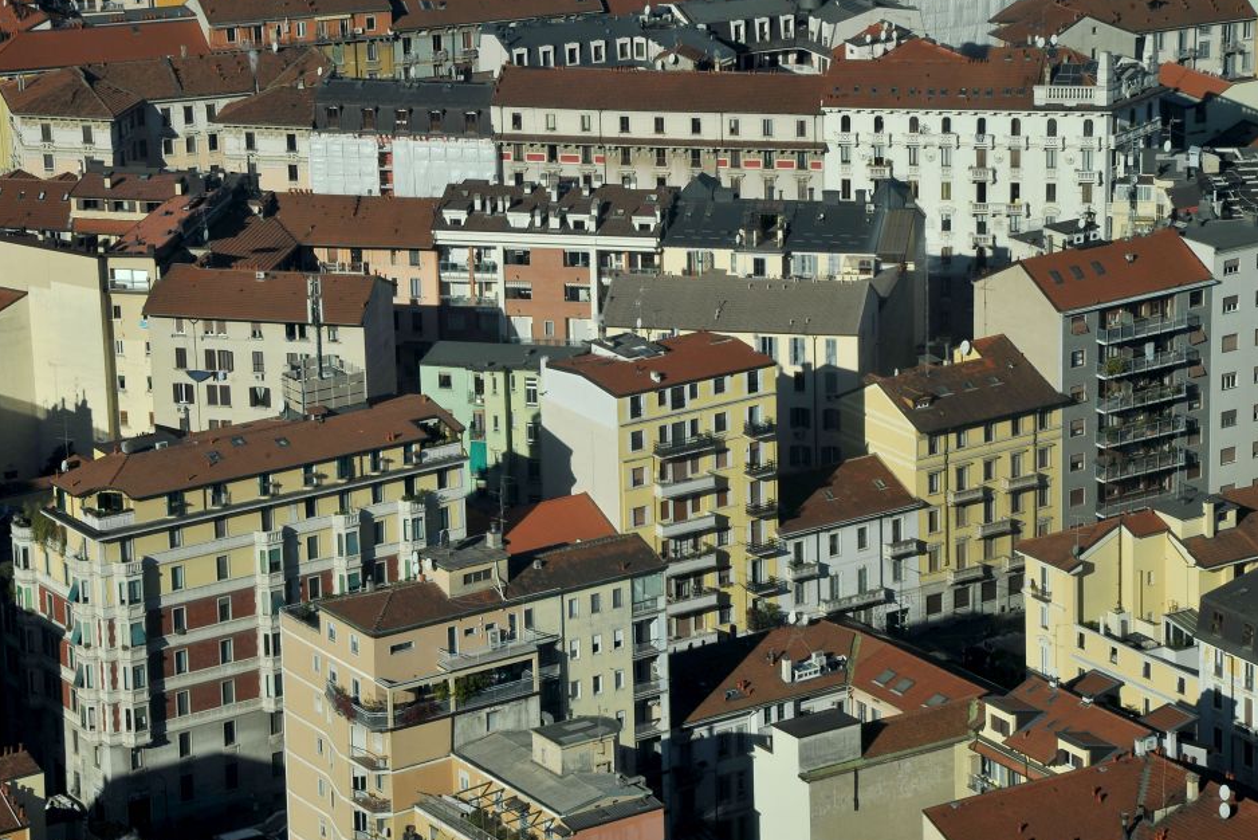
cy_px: 438
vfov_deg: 10.5
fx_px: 4579
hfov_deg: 15.6
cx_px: 661
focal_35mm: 131
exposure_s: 1/400
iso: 400
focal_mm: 120
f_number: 14
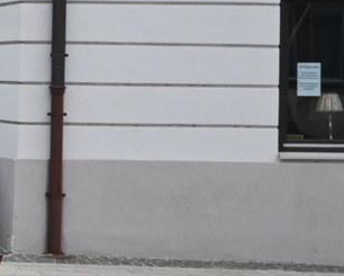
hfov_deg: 9.2
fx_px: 1988
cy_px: 96
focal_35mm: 195
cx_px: -370
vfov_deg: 7.9
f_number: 4.8
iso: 220
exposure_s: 1/250
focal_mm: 30.5
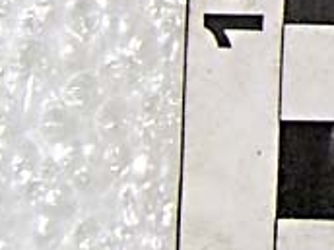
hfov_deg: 13.2
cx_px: 561
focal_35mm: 138
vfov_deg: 10.1
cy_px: -213
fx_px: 1332
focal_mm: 6.64
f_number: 4.7
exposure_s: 1/160
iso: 400
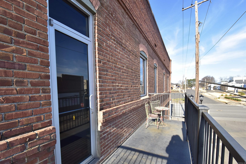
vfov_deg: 77.3
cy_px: 82
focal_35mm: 15
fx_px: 102
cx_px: 123
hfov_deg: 100.4
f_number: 10
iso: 400
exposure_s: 1/250
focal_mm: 10
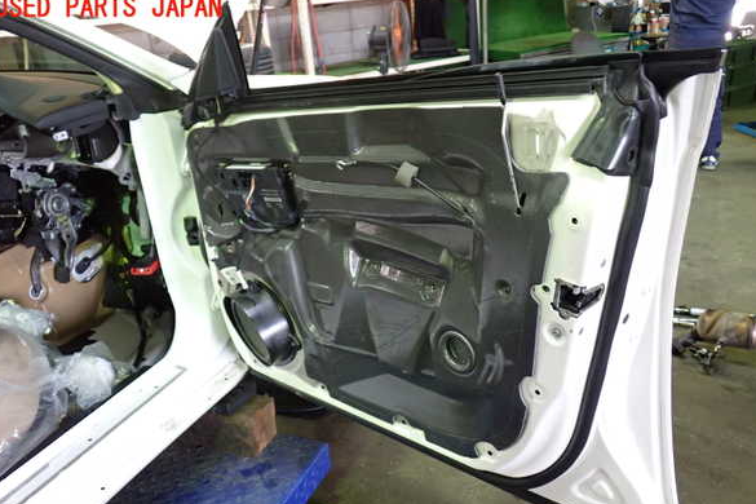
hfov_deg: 58.7
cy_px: 283
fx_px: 672
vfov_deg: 41.0
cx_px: 375
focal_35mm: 32
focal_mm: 5.4
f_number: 2.3
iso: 400
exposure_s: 1/30
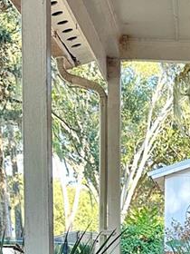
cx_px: 212
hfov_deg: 14.0
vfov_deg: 17.4
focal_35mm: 103
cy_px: 369
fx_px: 754
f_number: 1.78
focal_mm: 6.86
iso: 125
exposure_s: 1/136
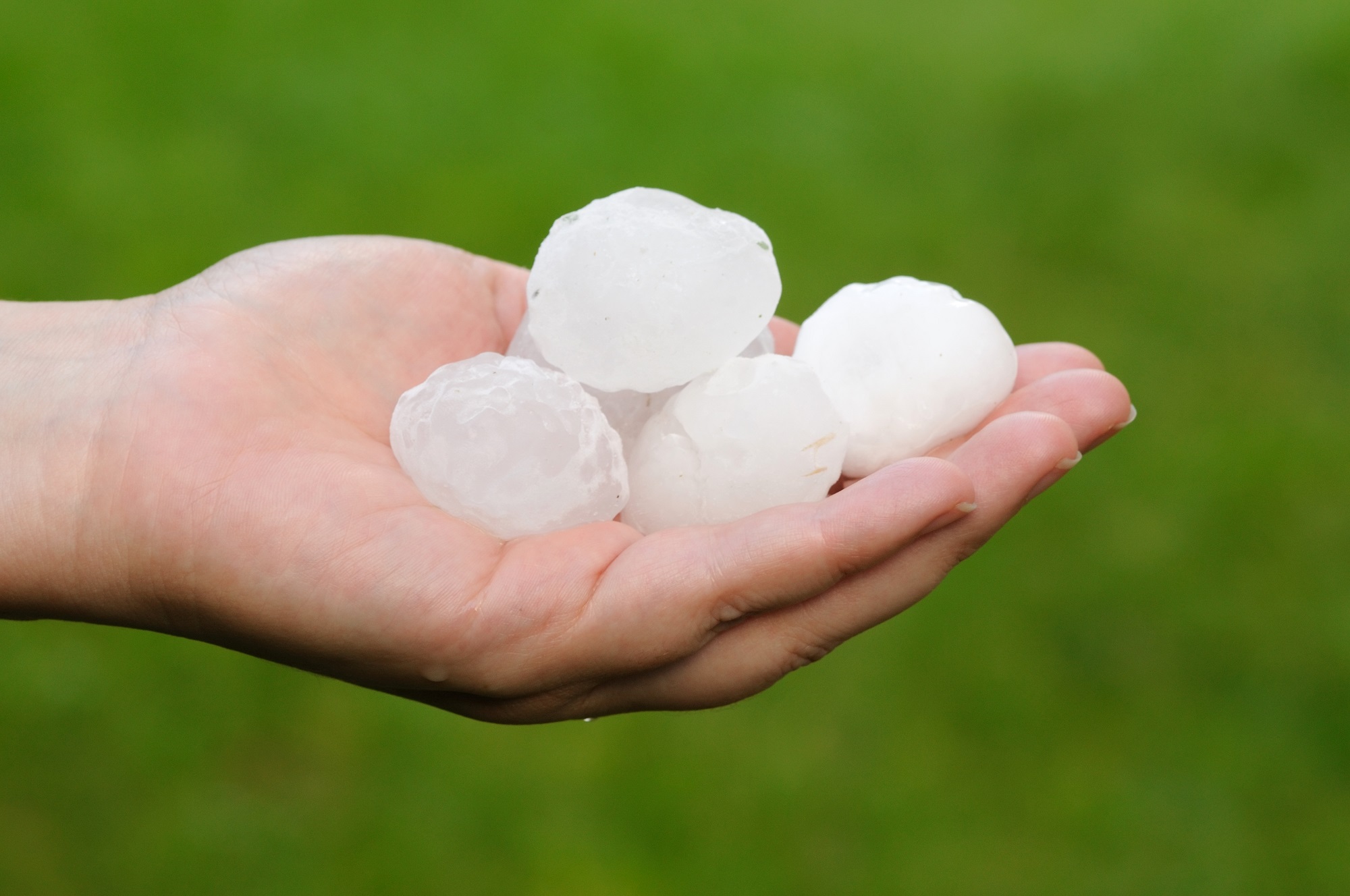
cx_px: 675
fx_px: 5899
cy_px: 448
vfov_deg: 8.7
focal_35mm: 158
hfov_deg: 13.1
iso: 200
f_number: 6.7
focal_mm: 105
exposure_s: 1/20
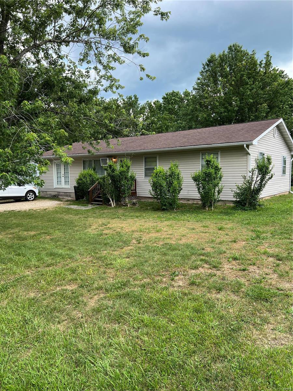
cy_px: 196
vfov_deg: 67.3
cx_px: 146
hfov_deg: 53.1
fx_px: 293
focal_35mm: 26
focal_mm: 5.7
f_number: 1.5
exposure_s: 1/949
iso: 50
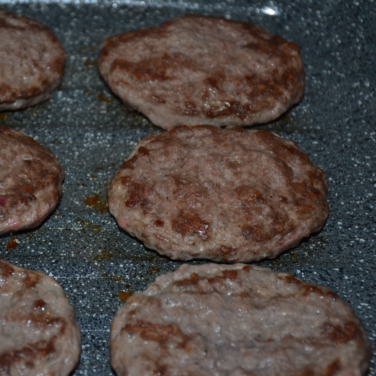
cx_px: 97
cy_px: 188
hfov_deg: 15.1
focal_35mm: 115
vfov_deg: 15.2
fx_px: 1413
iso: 1250
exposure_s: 1/60
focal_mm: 60
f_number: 5
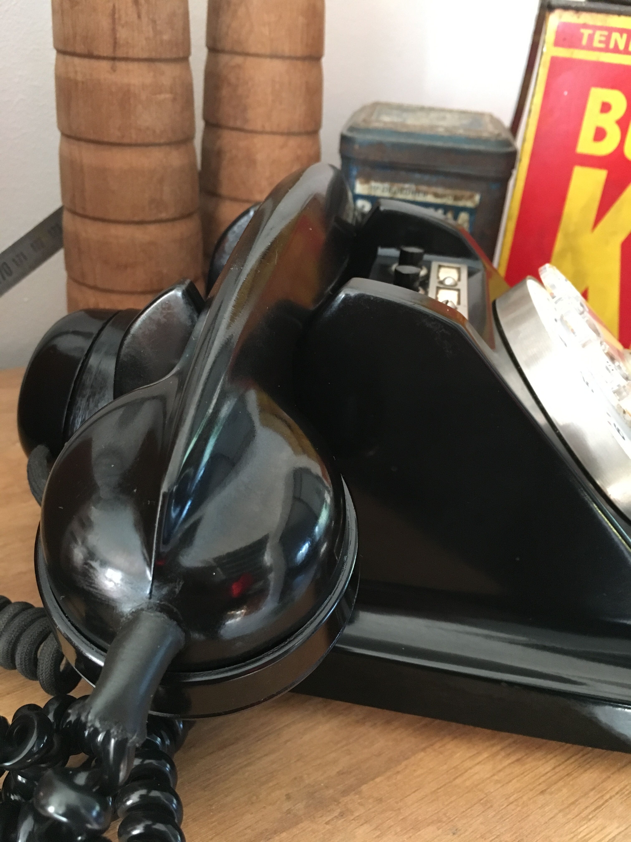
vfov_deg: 61.7
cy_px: 421
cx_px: 316
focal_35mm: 29
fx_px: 705
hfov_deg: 48.2
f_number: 2.2
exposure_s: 1/20
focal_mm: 4.15
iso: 200
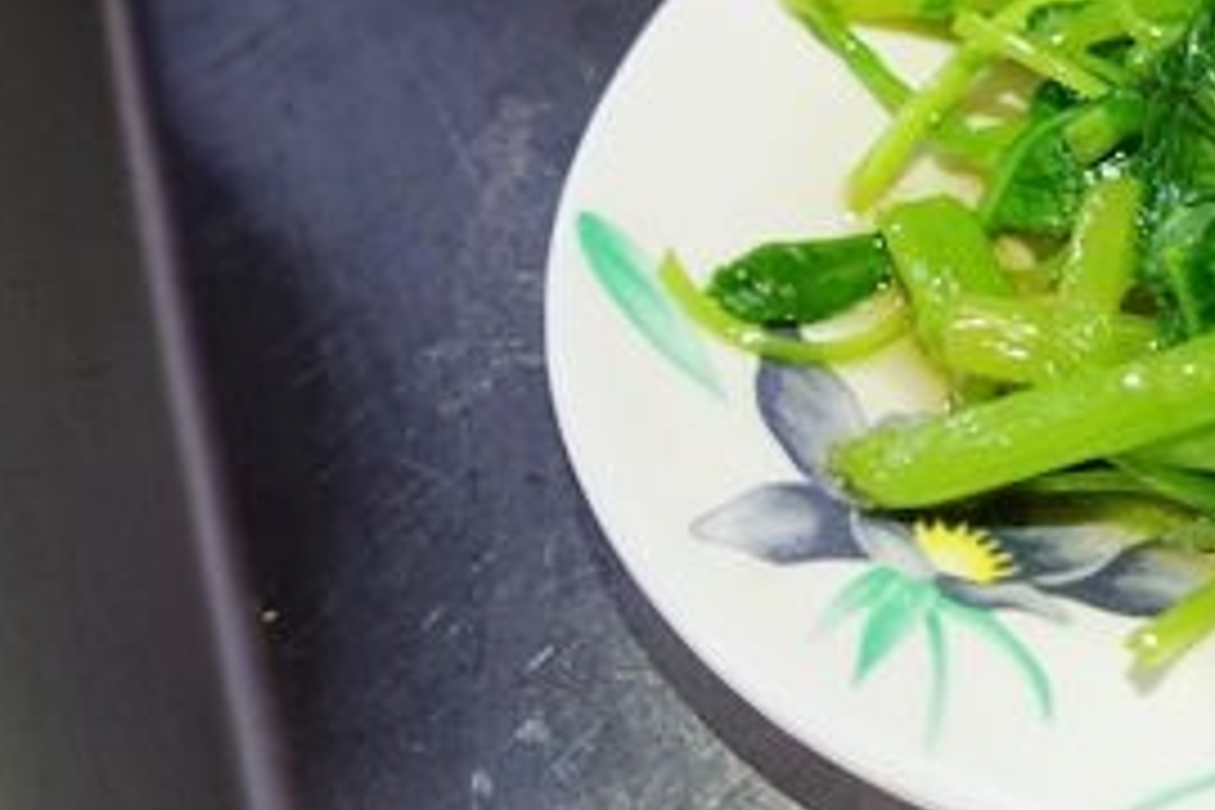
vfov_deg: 19.7
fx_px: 2194
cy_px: -146
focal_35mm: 65
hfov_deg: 27.8
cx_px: 1395
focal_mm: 9.91
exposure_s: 1/30
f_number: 2.2
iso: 125
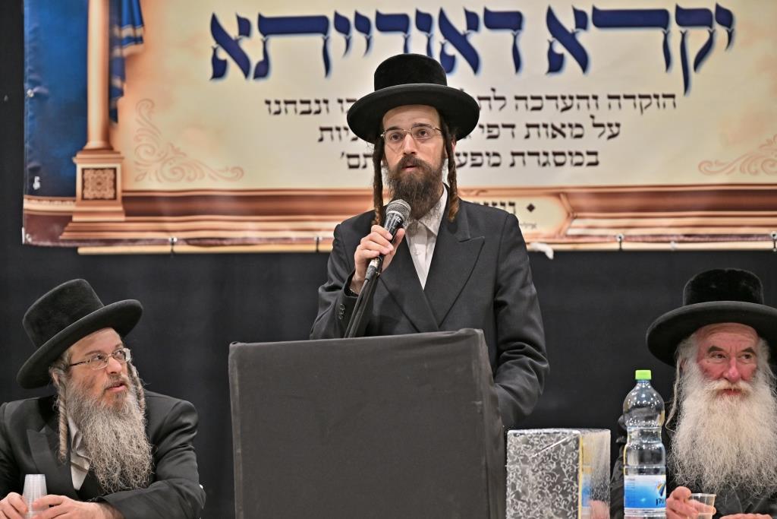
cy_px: 260
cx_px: 388
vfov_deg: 13.6
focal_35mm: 101
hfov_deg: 20.2
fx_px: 2180
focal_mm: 101
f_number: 4
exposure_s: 1/160
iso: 800
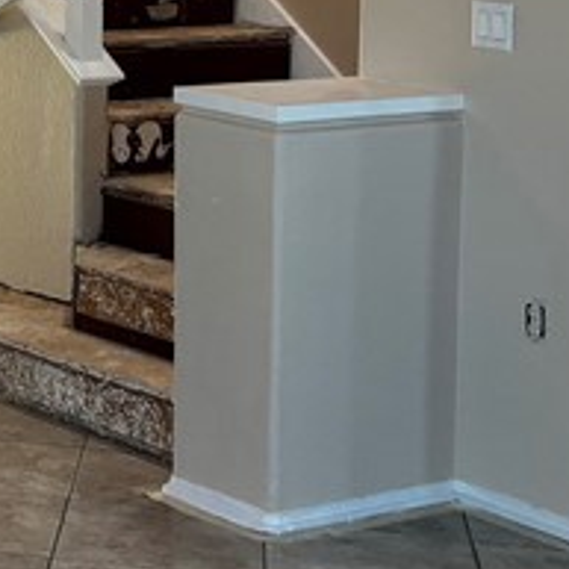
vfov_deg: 13.7
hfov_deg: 13.1
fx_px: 2269
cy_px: -180
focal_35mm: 122
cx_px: -425
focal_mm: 5.96
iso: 64
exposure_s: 1/120
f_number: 1.6
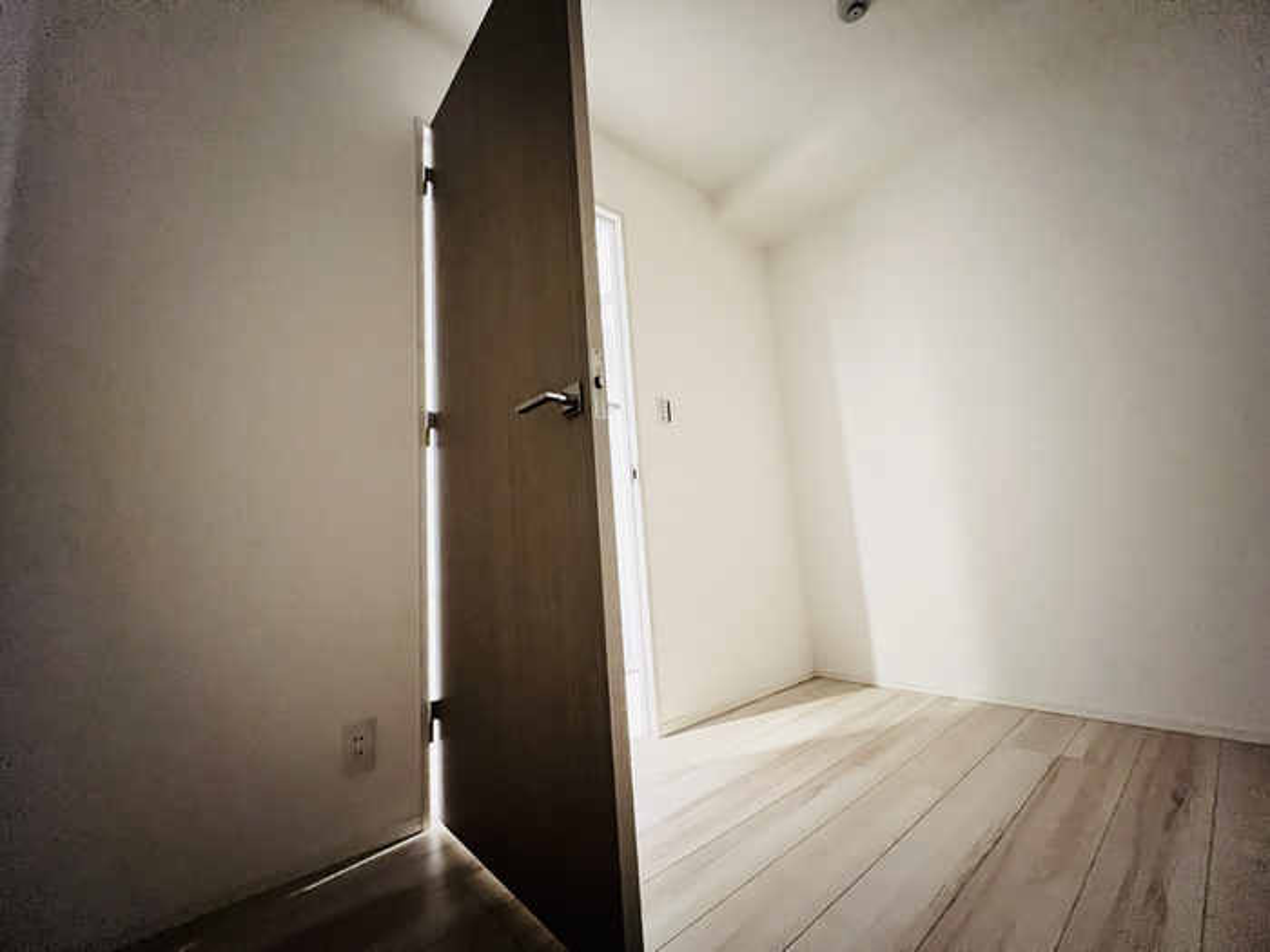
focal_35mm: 13
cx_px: 635
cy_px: 476
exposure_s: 1/20
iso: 1600
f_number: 1.8
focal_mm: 1.57
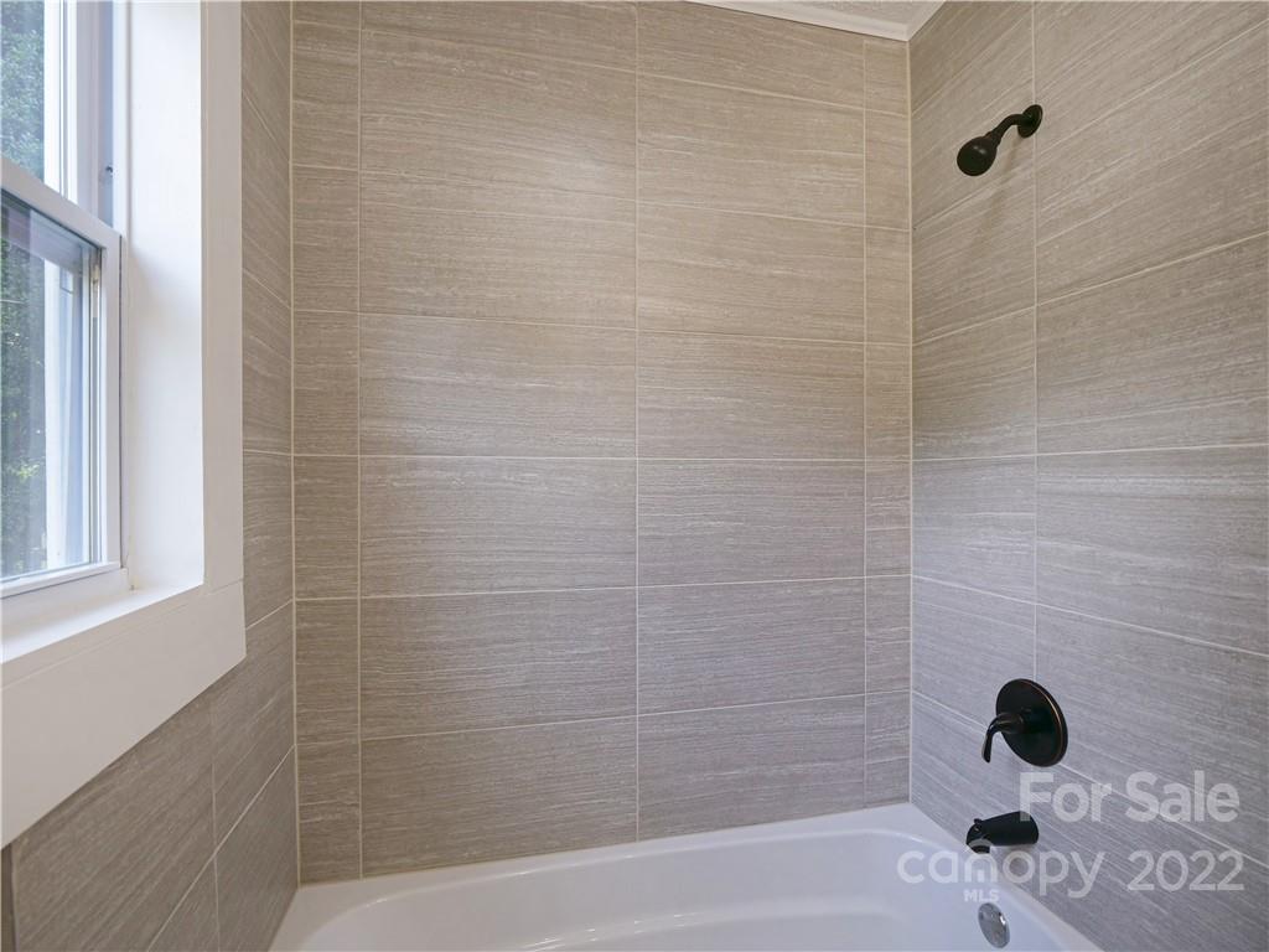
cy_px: 476
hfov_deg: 94.5
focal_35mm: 16
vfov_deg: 78.1
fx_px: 587
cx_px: 634
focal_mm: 8
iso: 200
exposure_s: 1/80
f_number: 2.8
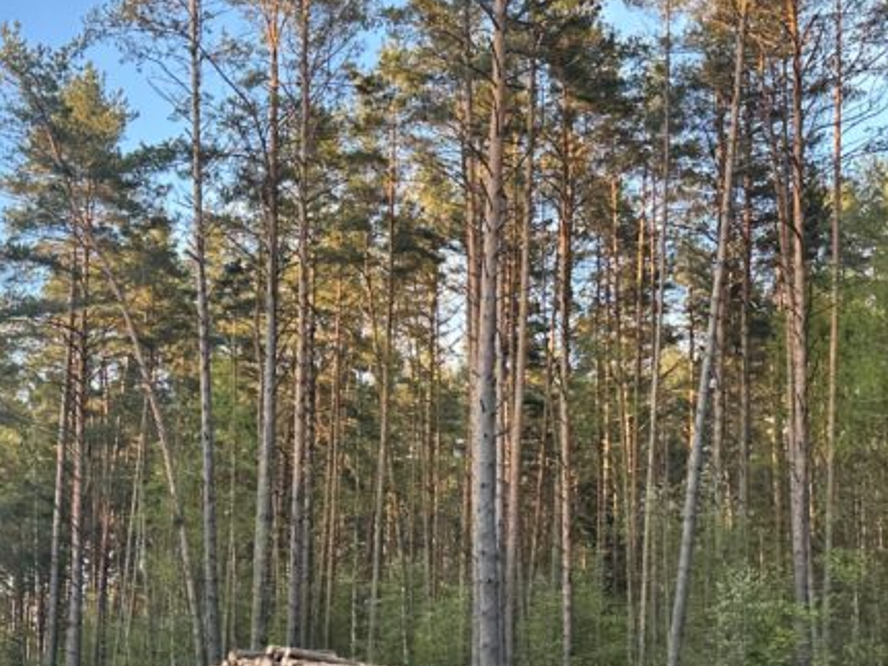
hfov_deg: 33.4
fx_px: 1462
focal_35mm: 57
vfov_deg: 25.0
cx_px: 282
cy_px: 581
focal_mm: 6.86
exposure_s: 1/256
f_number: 1.78
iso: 80
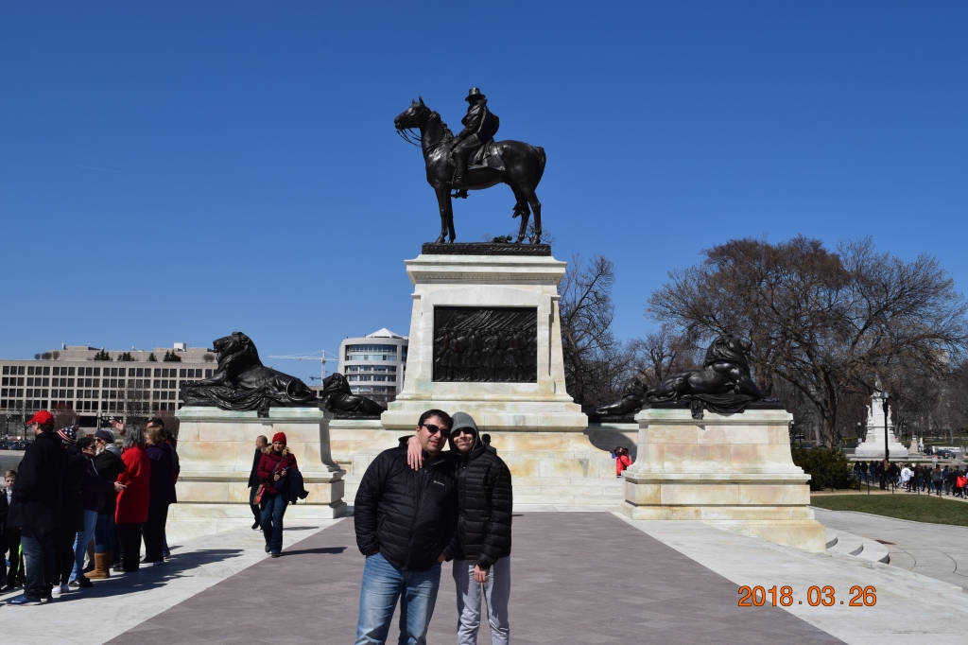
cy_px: 322
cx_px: 484
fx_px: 968
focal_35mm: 36
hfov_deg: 53.1
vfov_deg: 36.8
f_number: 11
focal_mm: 24
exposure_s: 1/500
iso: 200
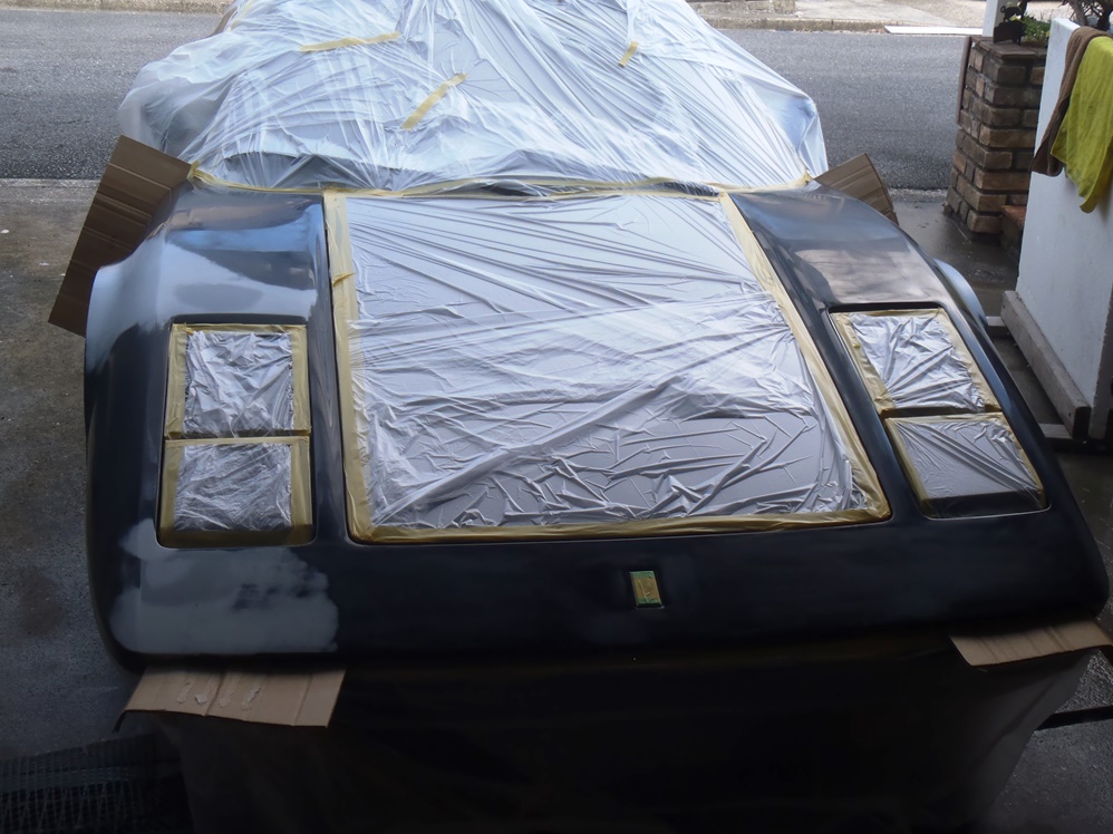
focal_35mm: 39
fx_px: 1254
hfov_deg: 47.9
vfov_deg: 36.8
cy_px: 408
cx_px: 553
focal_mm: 6.83
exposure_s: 1/80
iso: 100
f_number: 13
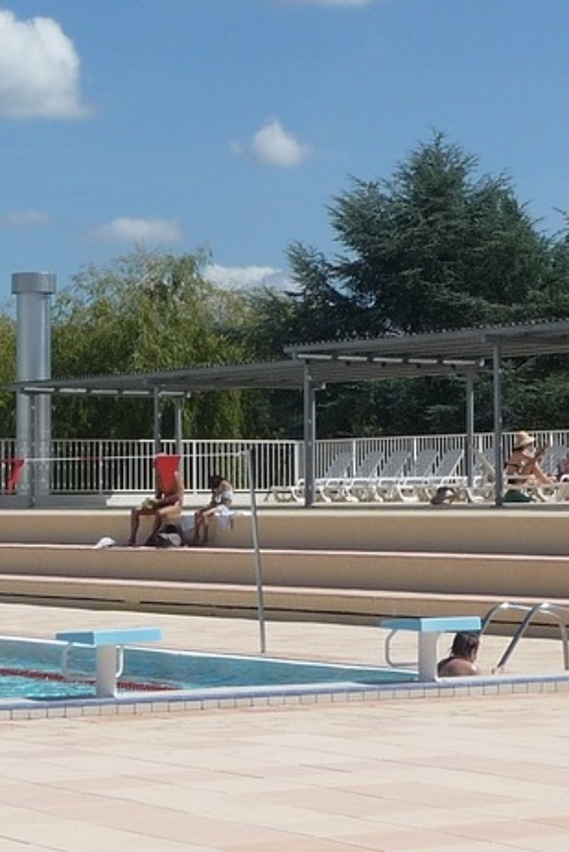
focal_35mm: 115
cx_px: 221
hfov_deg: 11.9
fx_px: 2724
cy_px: 342
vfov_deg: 17.8
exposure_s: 1/250
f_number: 9
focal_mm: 6.3
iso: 100
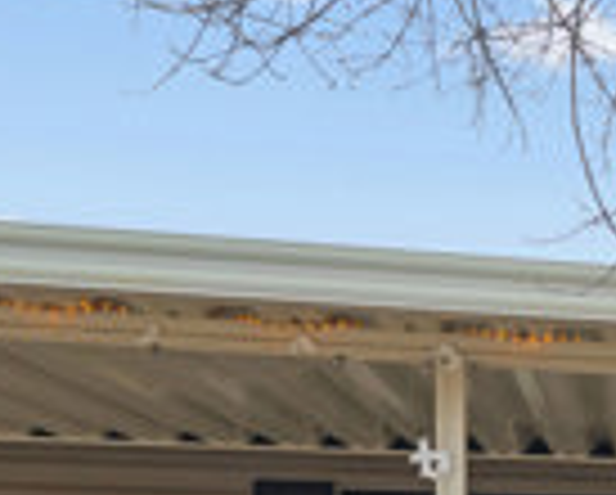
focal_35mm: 82
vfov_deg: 16.8
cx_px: 962
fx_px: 1497
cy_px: 776
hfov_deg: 19.7
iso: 800
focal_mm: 20
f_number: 8
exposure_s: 1/25
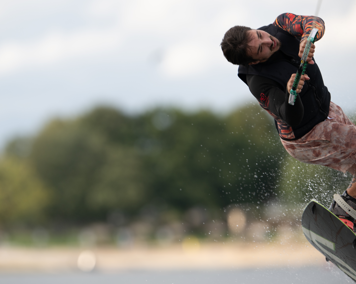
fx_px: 4752
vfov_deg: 3.4
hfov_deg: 4.3
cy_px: 142
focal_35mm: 451
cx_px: 165
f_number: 4.5
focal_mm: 400
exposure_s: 1/2000
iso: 400
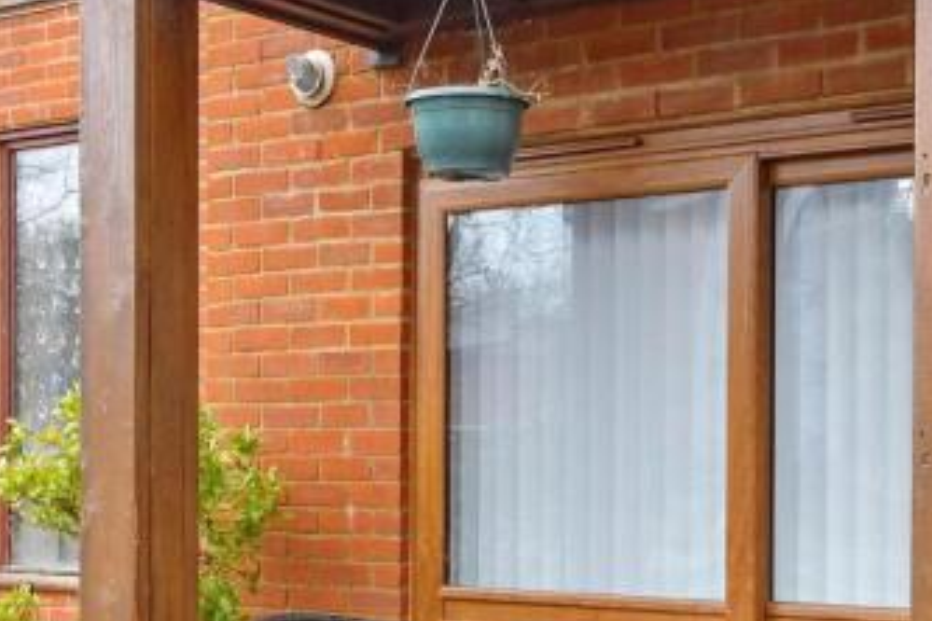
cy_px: 541
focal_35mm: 59
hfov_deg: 33.2
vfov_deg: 22.5
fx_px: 1527
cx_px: 709
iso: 160
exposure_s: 1/30
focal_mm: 20
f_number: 8
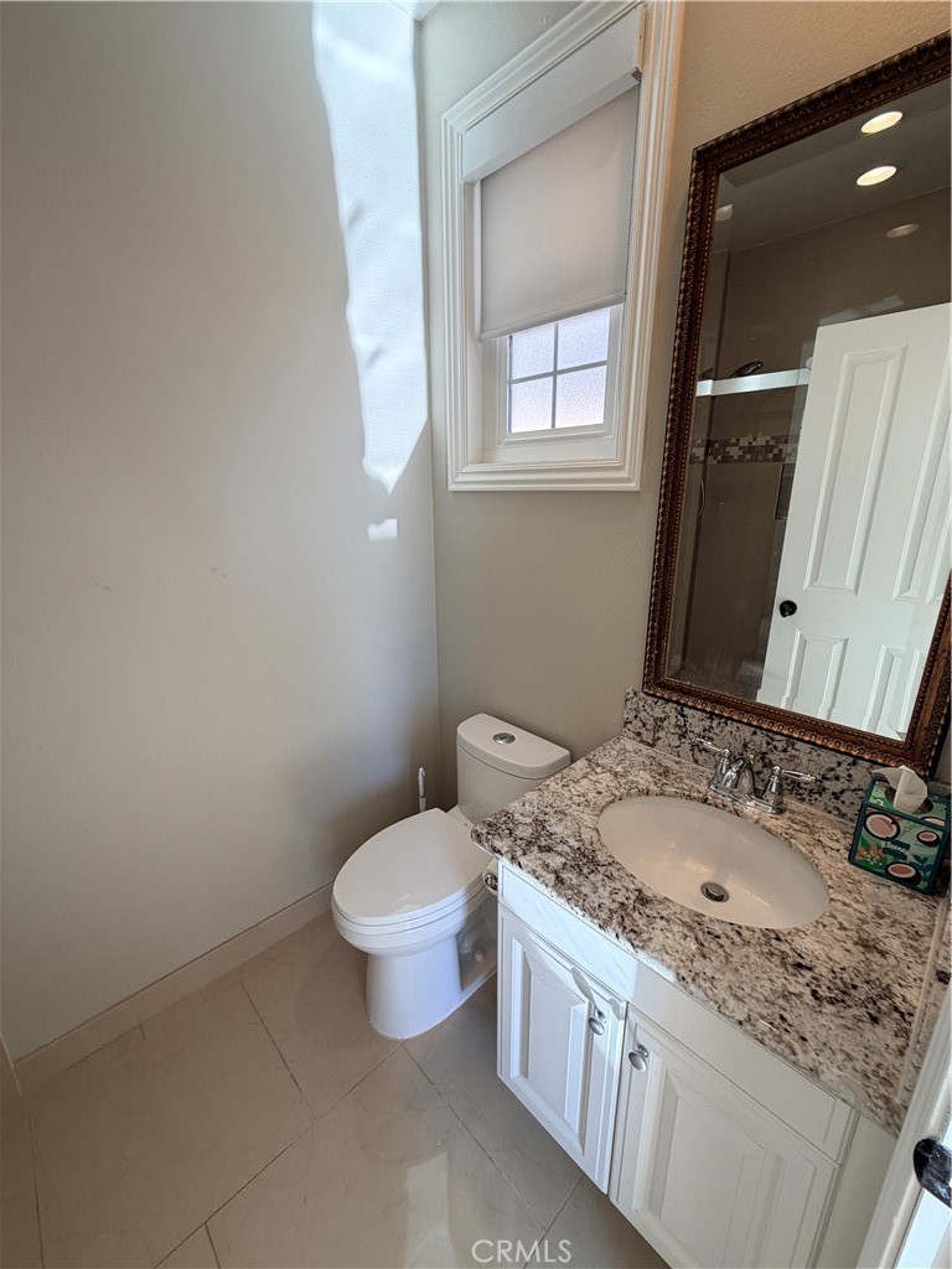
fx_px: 513
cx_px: 476
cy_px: 634
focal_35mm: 14
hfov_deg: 85.7
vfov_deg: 102.1
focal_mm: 2.22
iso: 80
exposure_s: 1/120
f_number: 2.2
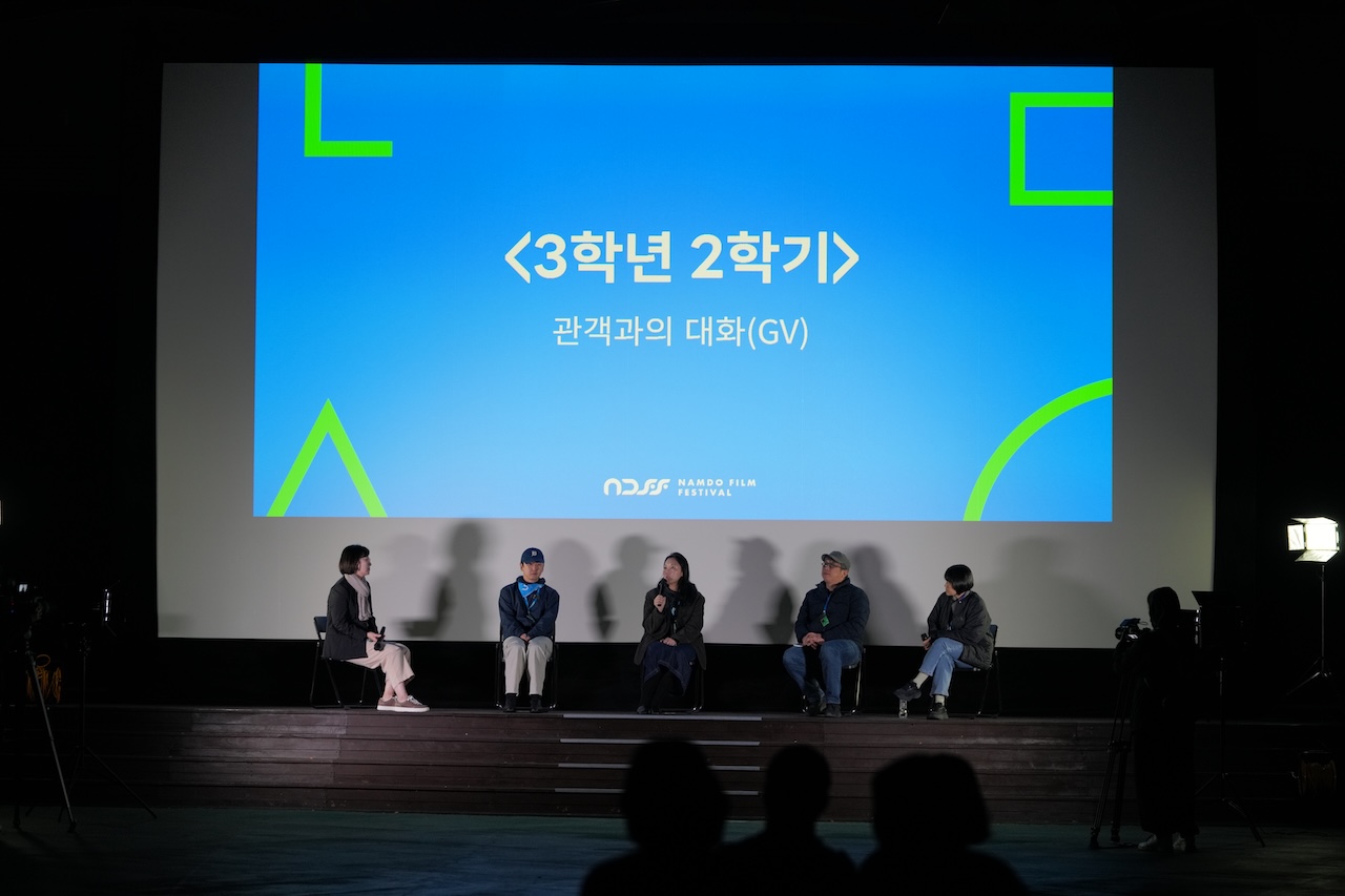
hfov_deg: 18.9
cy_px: 448
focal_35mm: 108
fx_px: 4034
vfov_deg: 12.7
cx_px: 672
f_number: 2.8
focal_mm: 108
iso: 800
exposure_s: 1/200
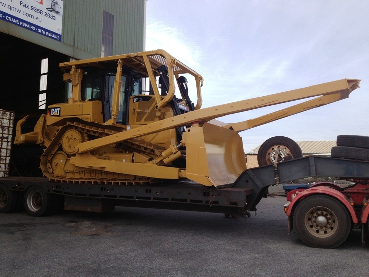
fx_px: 373
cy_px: 138
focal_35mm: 35
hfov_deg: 52.6
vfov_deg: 40.7
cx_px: 184
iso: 64
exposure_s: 1/1314
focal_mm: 4.28
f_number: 2.4
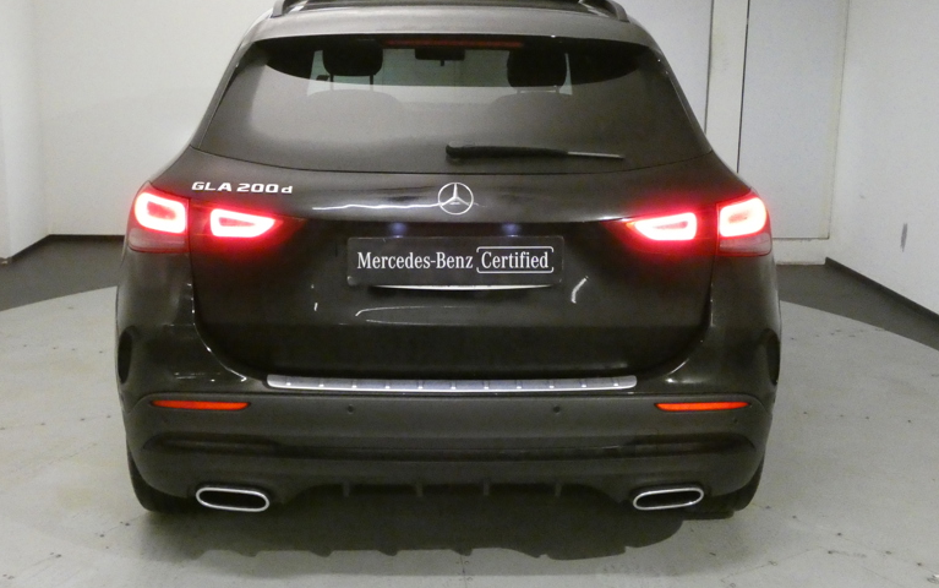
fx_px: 1075
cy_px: 278
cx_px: 455
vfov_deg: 30.6
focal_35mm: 42
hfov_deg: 47.2
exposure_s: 1/125
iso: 2500
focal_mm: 6.8
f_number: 3.5
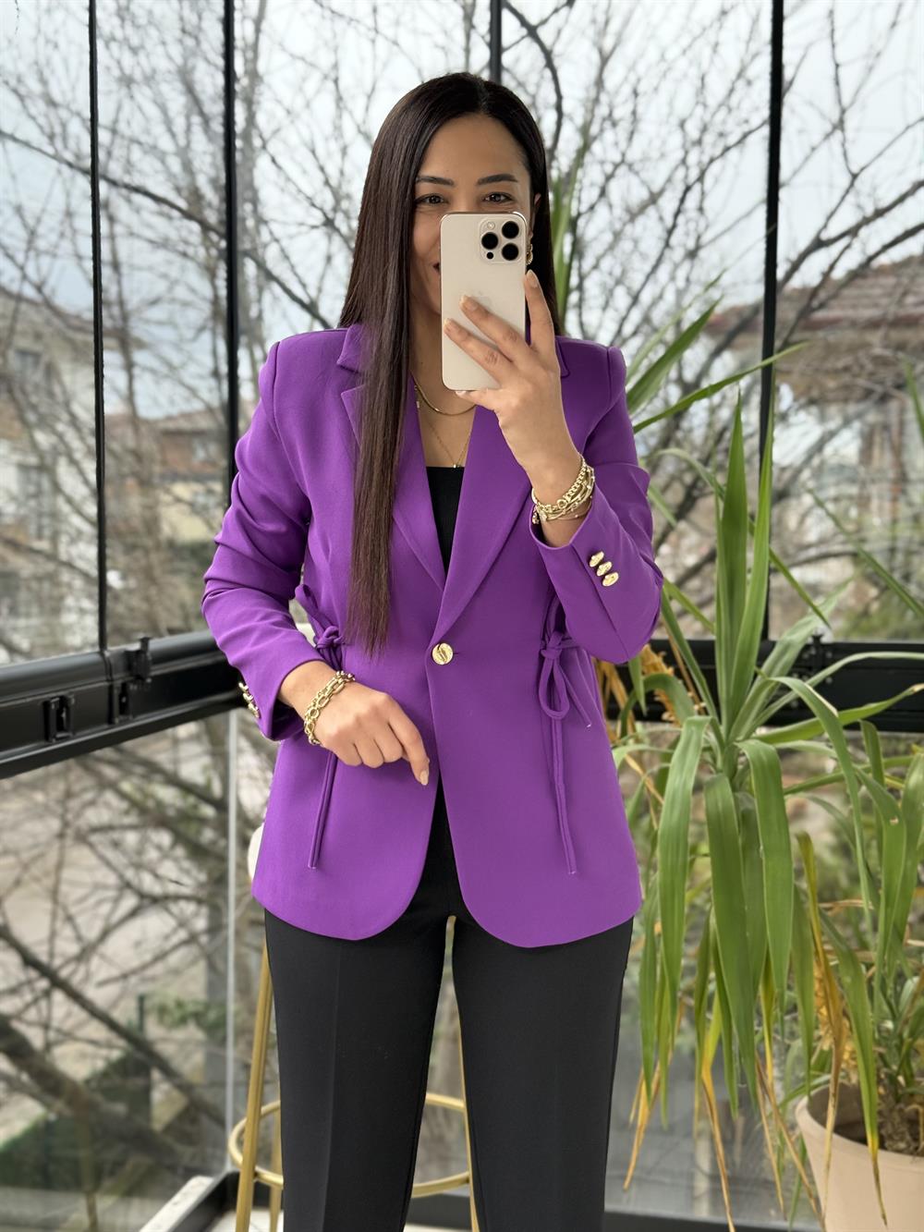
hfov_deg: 30.3
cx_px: 462
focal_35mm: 48
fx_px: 1708
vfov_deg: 39.7
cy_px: 616
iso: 100
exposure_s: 1/351
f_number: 1.78
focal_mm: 6.76
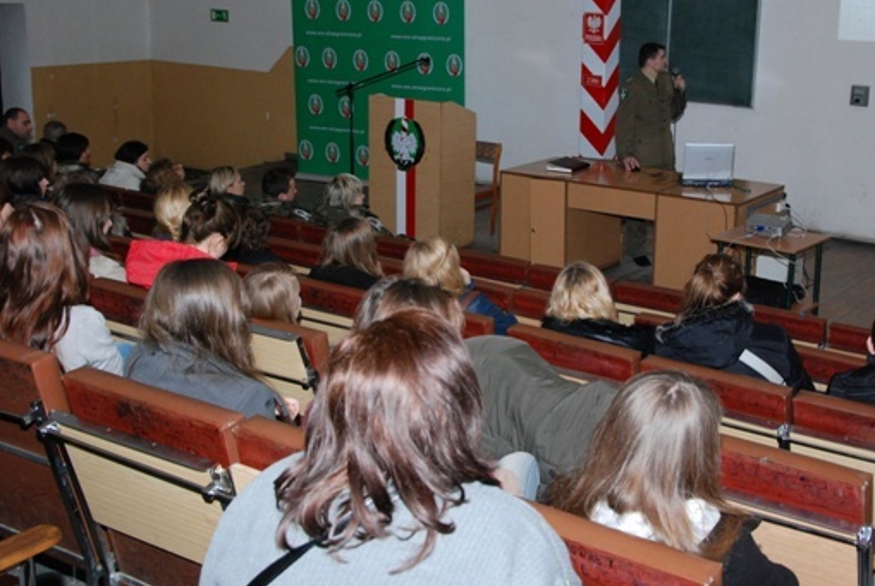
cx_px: 519
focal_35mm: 49
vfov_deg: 27.5
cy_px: 229
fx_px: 1193
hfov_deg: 40.1
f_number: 7.1
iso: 1000
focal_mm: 26
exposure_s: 1/60
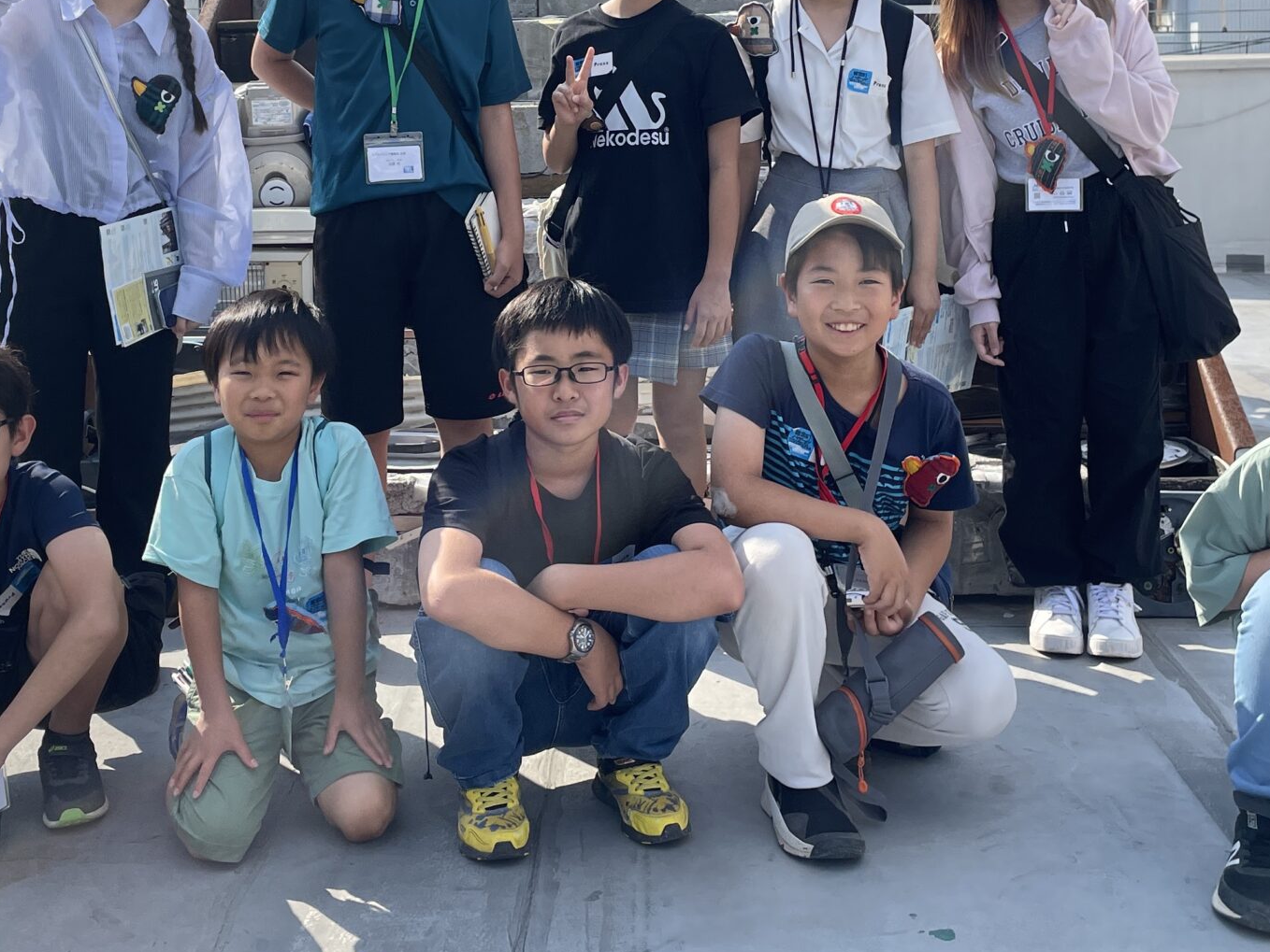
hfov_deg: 38.9
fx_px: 1798
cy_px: 158
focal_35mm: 49
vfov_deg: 28.9
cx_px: 596
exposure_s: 1/2304
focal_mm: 4.2
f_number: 1.6
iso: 32
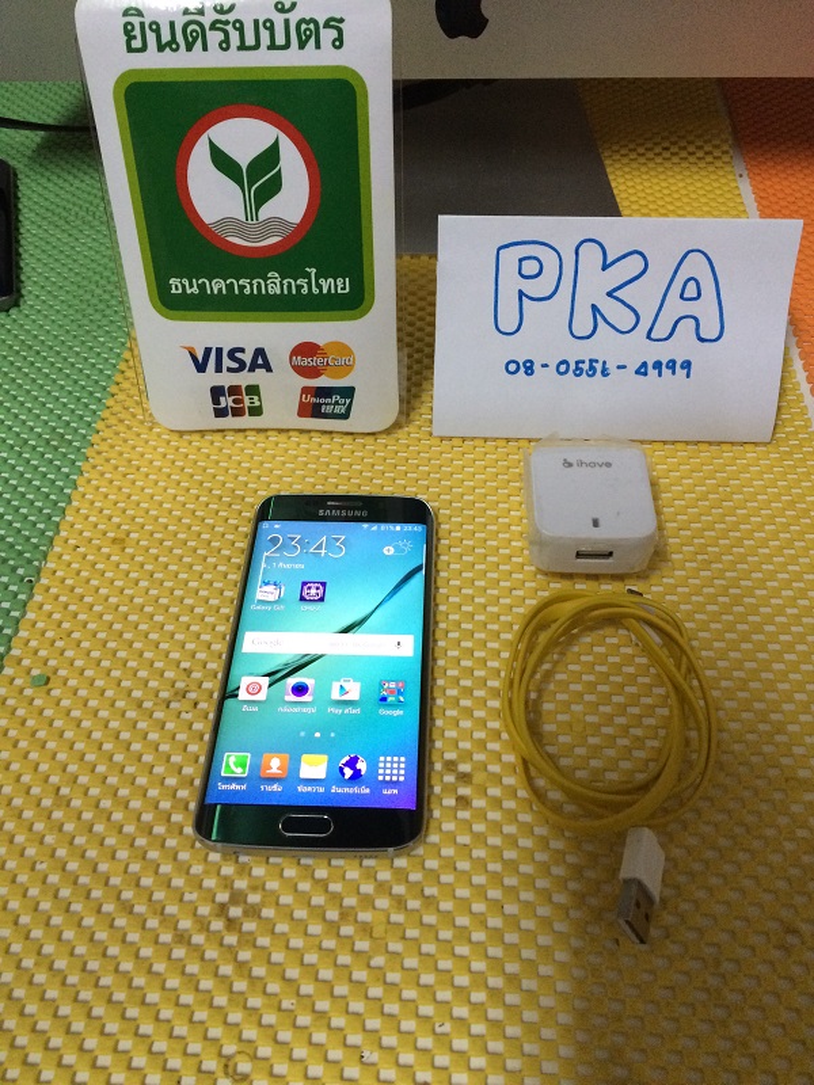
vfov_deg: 61.7
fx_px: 909
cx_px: 407
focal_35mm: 29
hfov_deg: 48.2
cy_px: 542
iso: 320
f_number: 2.2
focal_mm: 4.15
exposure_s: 1/33
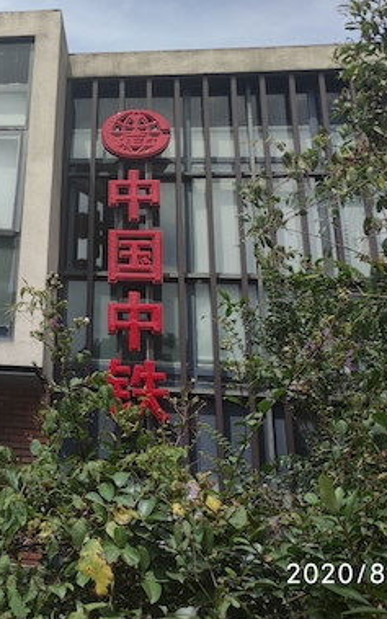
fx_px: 827
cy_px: 191
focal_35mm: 49
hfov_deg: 24.7
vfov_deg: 40.4
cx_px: -26
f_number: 1.89
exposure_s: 1/1574
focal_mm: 5.43
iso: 50
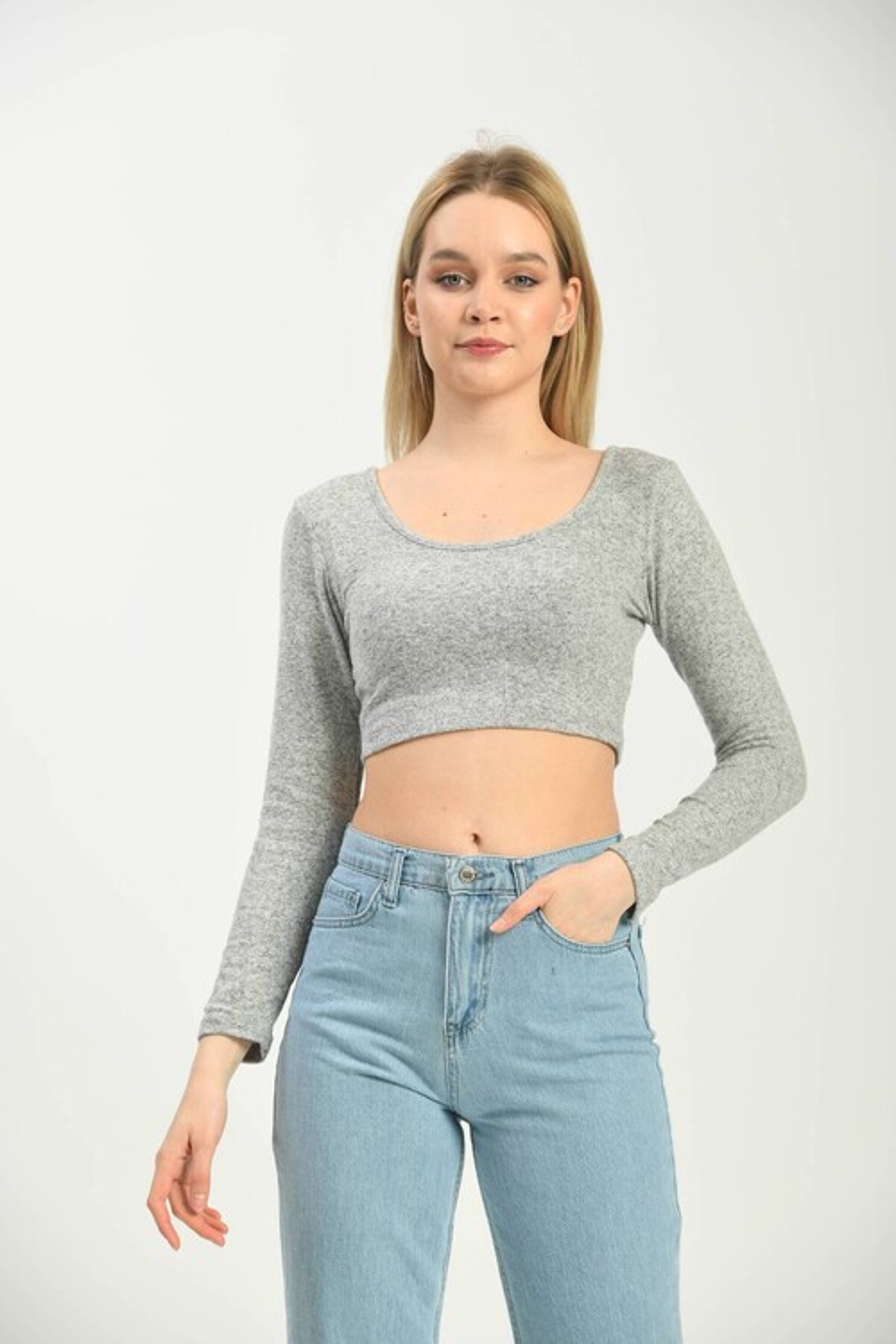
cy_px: 672
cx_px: 448
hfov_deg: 10.5
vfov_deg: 15.8
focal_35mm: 130
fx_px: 4853
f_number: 6.3
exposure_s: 1/160
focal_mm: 130
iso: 100
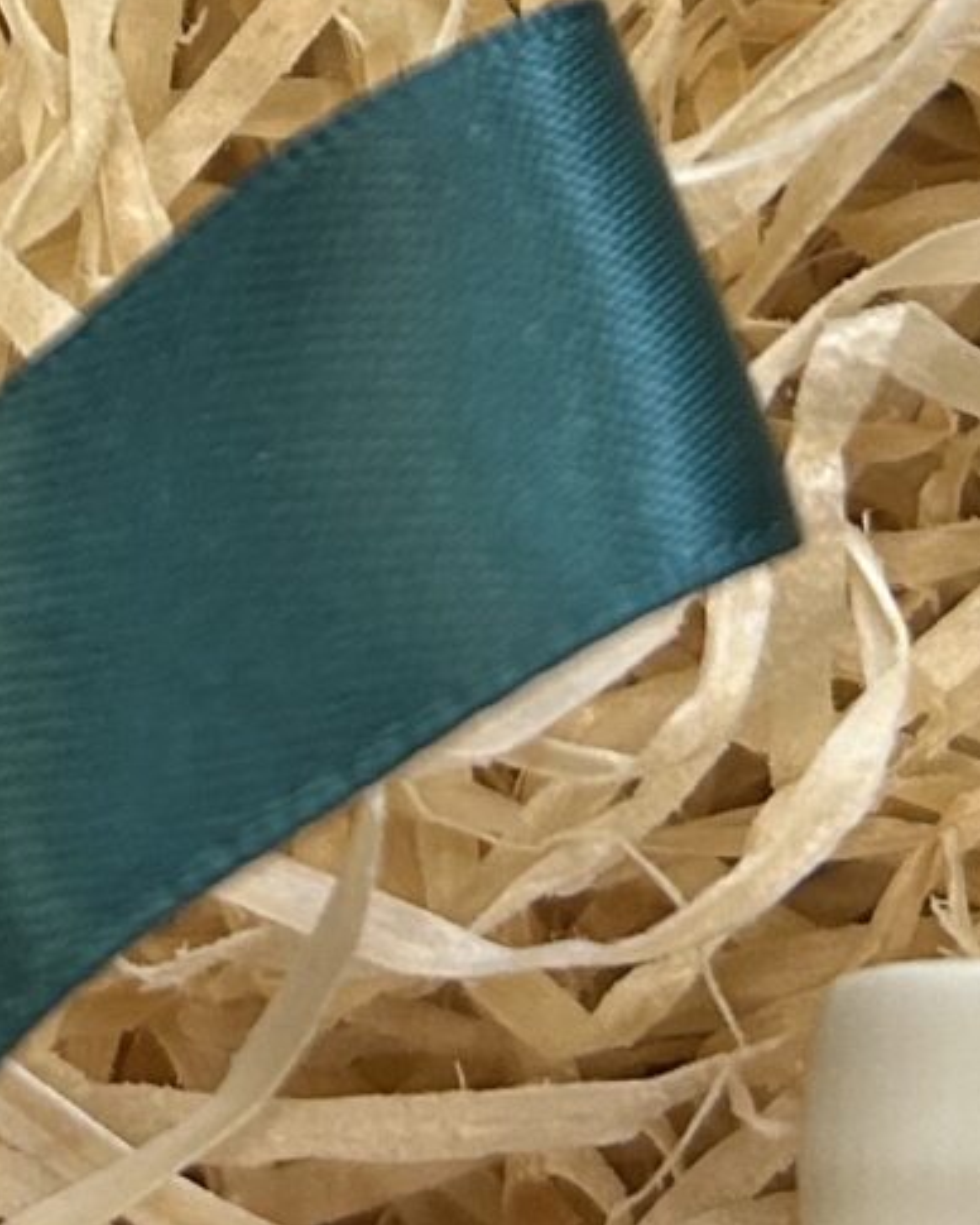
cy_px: -710
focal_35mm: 134
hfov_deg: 11.1
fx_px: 4858
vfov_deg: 13.4
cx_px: -457
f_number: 1.5
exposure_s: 1/60
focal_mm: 5.7
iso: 250
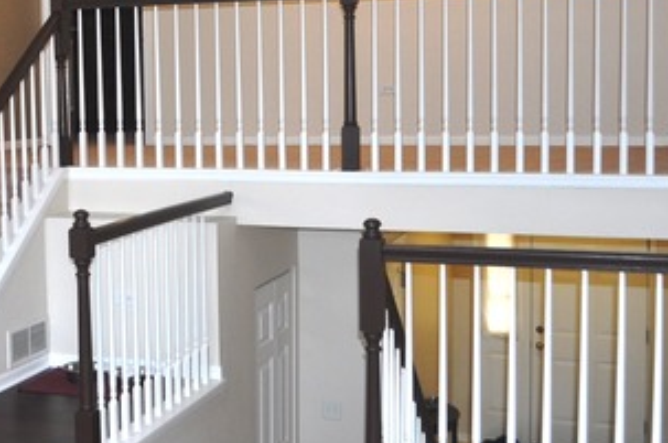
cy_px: 94
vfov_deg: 23.4
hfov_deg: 33.8
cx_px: 112
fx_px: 1056
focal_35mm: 57
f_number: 3.5
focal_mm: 18
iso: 720
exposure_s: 1/125
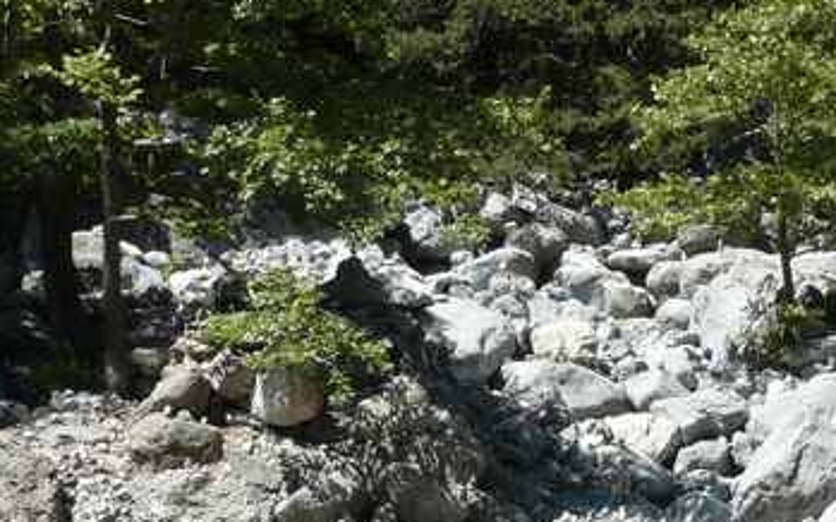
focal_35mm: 70
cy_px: 405
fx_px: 1595
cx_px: 553
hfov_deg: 29.2
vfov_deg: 18.5
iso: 100
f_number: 5.6
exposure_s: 1/250
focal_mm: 6
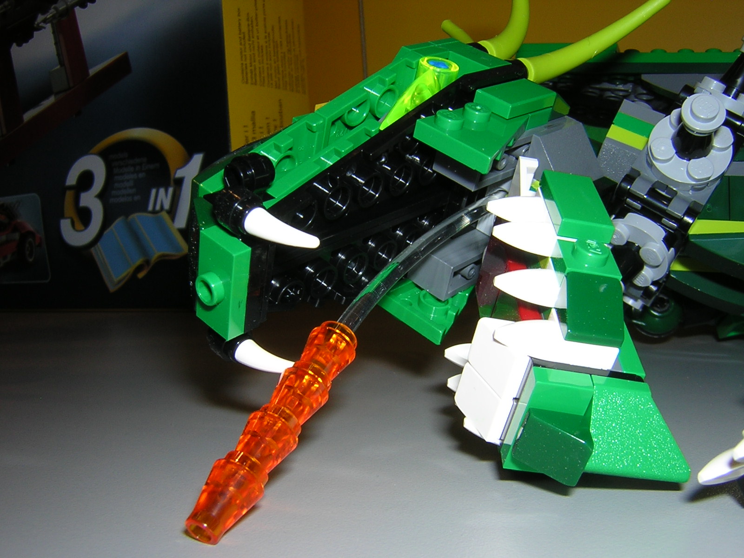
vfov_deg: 39.7
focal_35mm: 36
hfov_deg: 51.4
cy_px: 279
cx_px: 372
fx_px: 774
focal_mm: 4.7
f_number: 5.2
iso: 100
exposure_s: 1/60.1
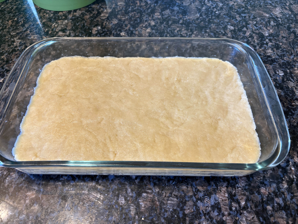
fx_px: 224
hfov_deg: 67.3
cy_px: 112
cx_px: 149
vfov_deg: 53.1
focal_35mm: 26
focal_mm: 5.96
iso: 200
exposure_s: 1/60
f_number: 1.6
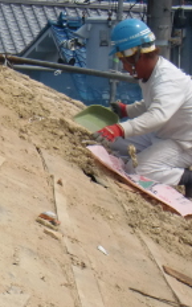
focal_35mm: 111
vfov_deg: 18.5
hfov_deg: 11.4
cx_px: -85
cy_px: 263
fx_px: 929
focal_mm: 6.66
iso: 64
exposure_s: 1/800
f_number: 3.9
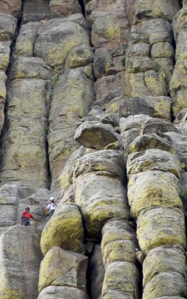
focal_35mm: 602
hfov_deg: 2.2
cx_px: 5
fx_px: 4905
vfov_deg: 3.5
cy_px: 111
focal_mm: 140
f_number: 5.1
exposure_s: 1/500
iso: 800
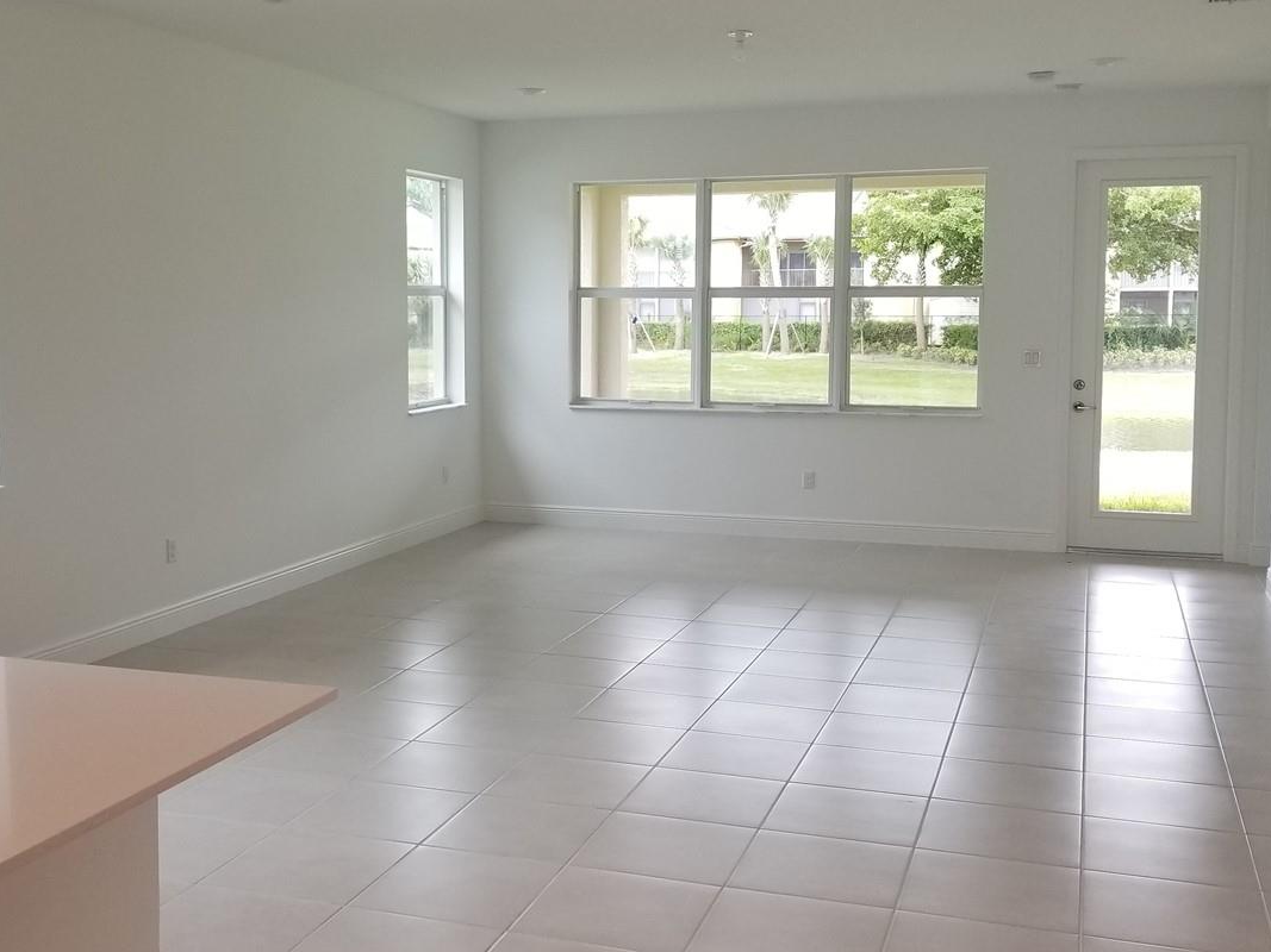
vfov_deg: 36.8
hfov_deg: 47.7
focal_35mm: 39
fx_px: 1432
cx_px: 550
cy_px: 419
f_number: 1.7
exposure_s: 1/120
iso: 80
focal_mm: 4.3
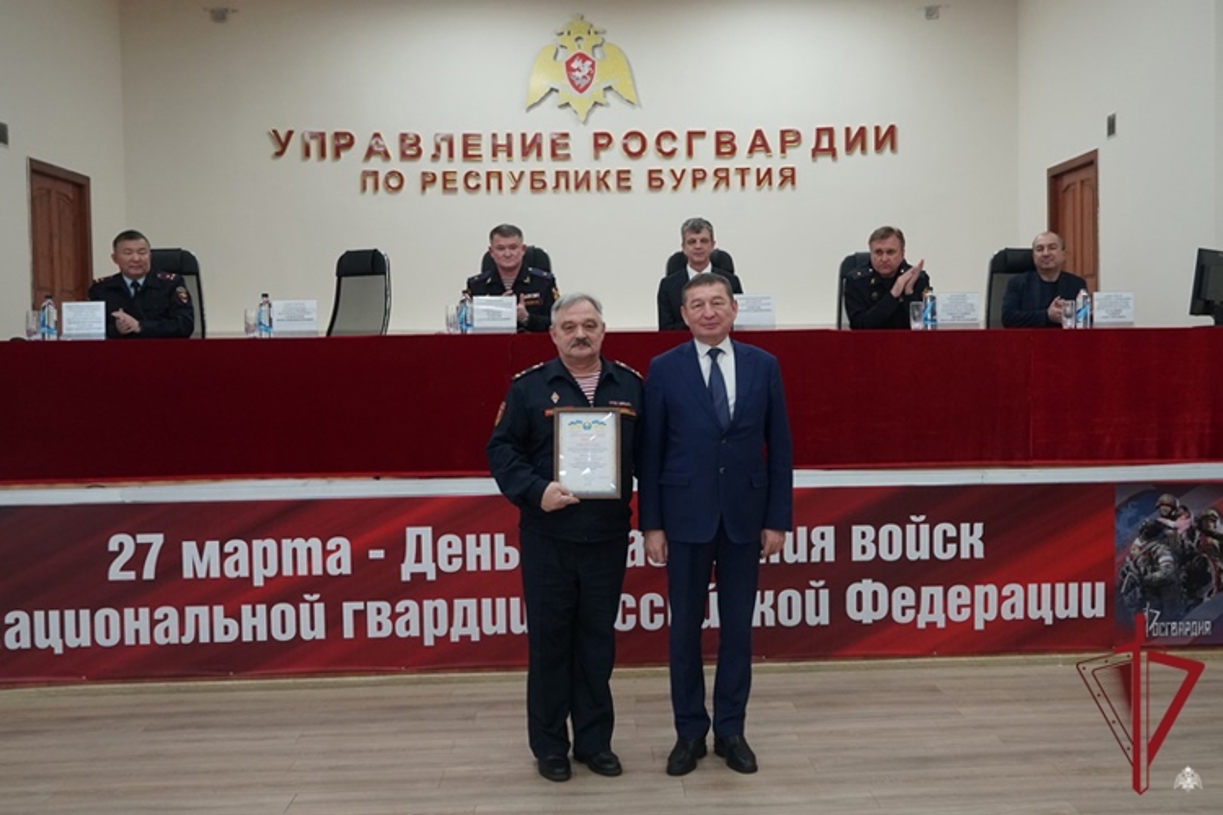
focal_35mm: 33
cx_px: 612
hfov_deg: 57.2
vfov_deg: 40.0
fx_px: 1121
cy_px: 408
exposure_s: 1/160
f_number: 4
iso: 1000
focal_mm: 22
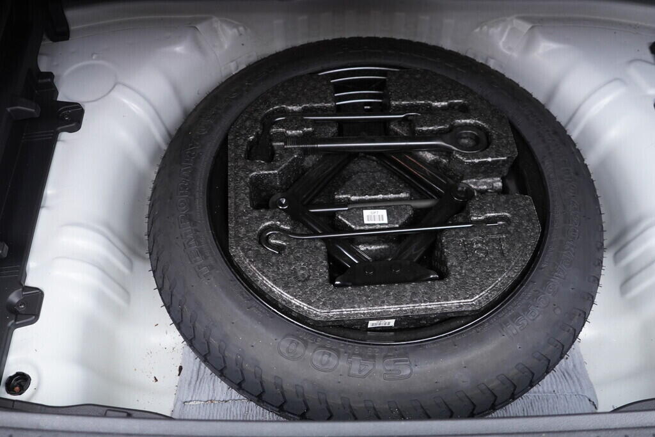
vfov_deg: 36.9
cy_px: 218
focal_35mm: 36
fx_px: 655
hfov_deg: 53.1
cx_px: 328
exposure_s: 1/40
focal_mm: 24
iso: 640
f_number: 2.8
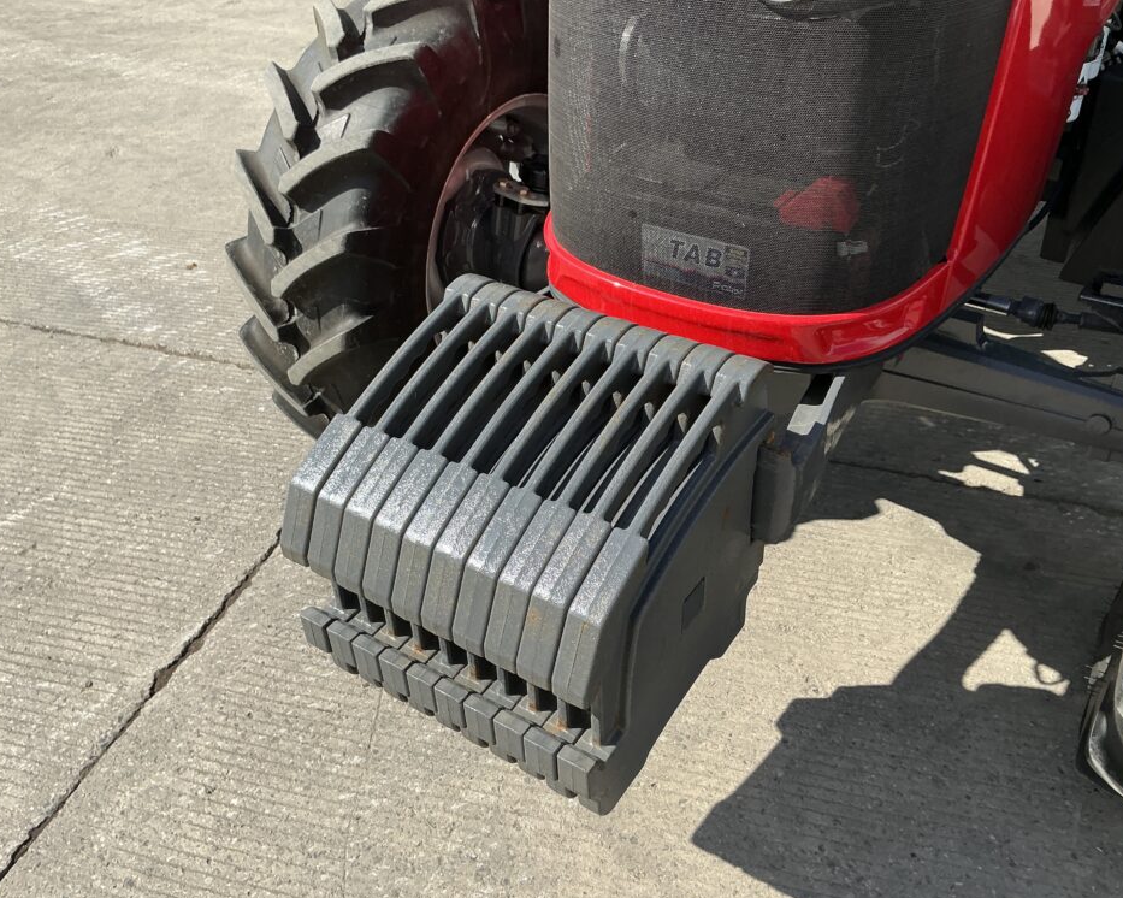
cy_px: 442
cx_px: 562
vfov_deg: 48.5
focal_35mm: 30
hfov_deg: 58.8
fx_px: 997
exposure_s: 1/1279
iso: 25
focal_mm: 3
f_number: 1.8
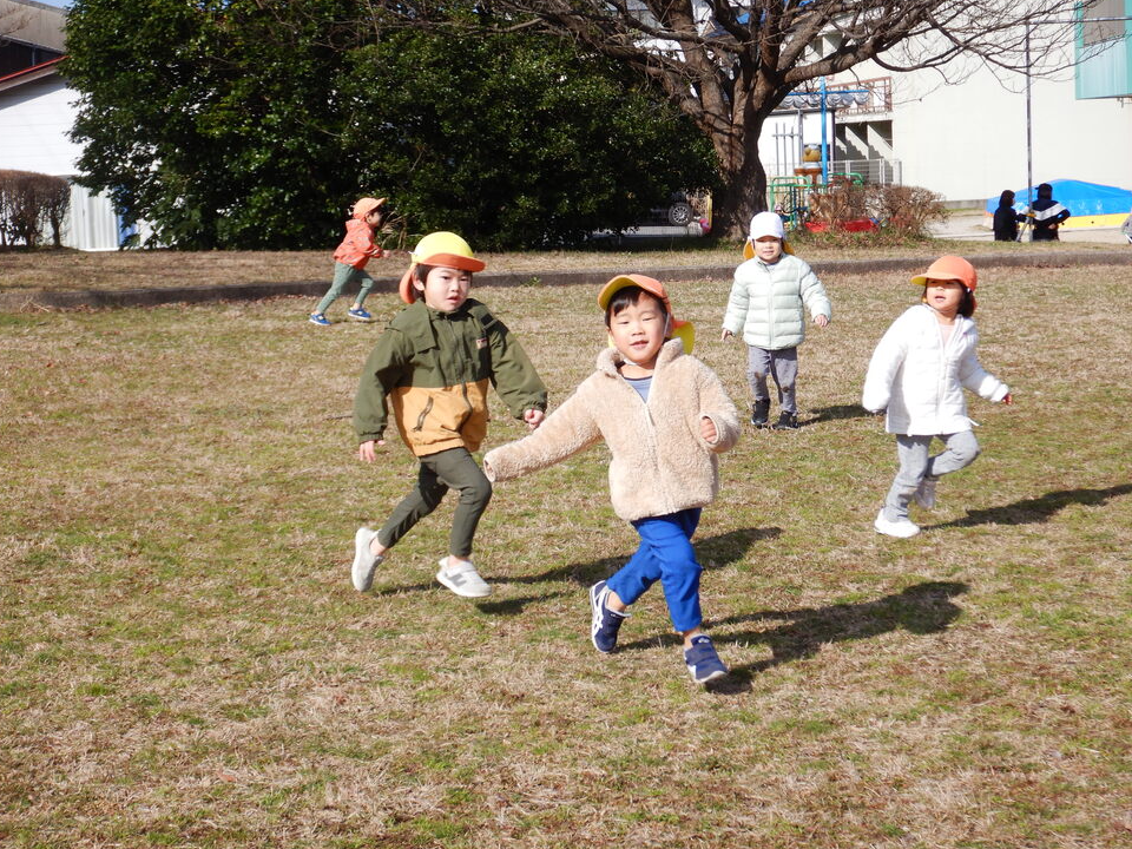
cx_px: 553
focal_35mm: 75
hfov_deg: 26.0
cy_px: 424
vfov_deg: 19.6
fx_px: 2453
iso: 125
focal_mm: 13
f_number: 4.5
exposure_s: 1/800
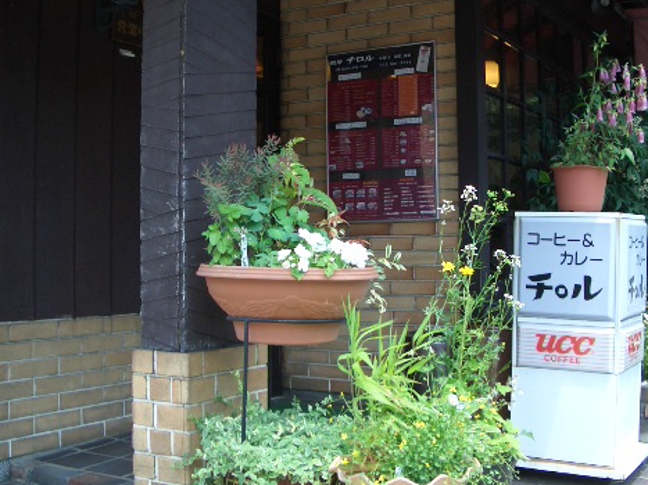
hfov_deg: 39.6
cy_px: 220
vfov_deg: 30.2
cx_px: 377
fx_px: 898
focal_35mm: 48
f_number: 2.6
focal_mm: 5.8
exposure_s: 1/200
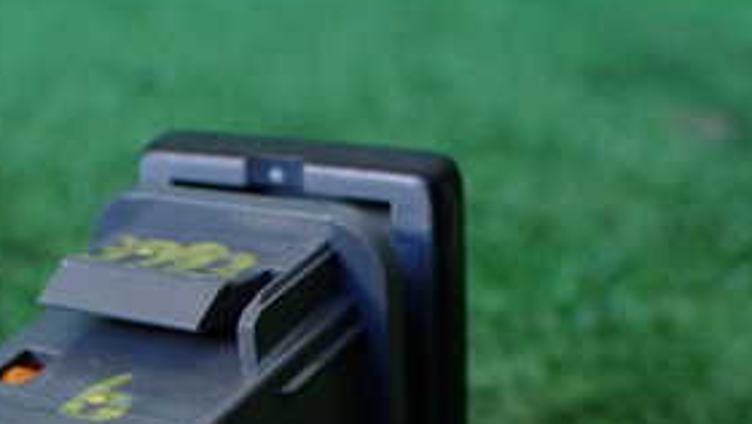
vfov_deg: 16.7
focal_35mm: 70
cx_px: 121
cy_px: 486
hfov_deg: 29.3
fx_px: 1397
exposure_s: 1/125
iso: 400
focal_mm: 5.4
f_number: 2.3
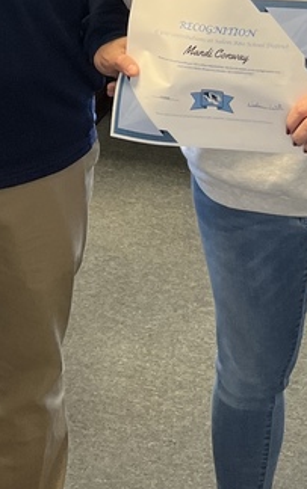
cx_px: 215
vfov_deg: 20.7
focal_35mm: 87
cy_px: -219
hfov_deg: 15.0
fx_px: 1163
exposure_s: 1/121
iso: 100
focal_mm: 5.1
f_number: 1.6
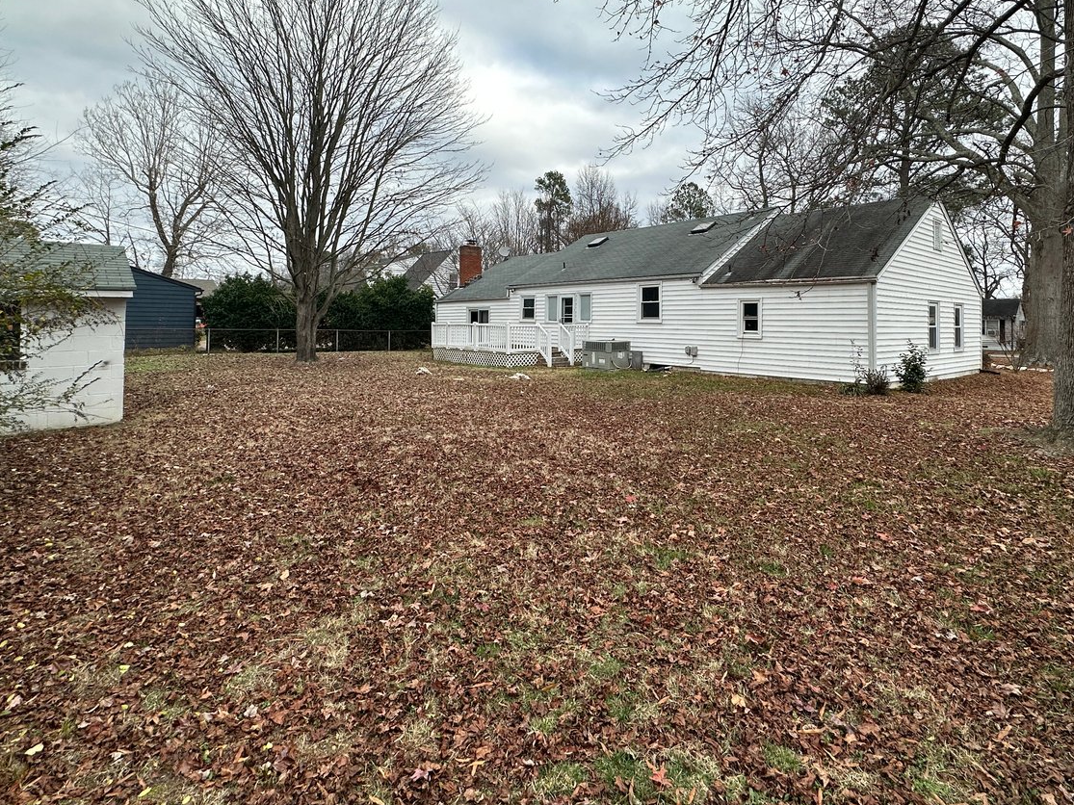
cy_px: 306
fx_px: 589
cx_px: 558
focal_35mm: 19
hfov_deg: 84.6
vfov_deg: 67.7
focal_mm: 2.22
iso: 40
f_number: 2.2
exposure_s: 1/711
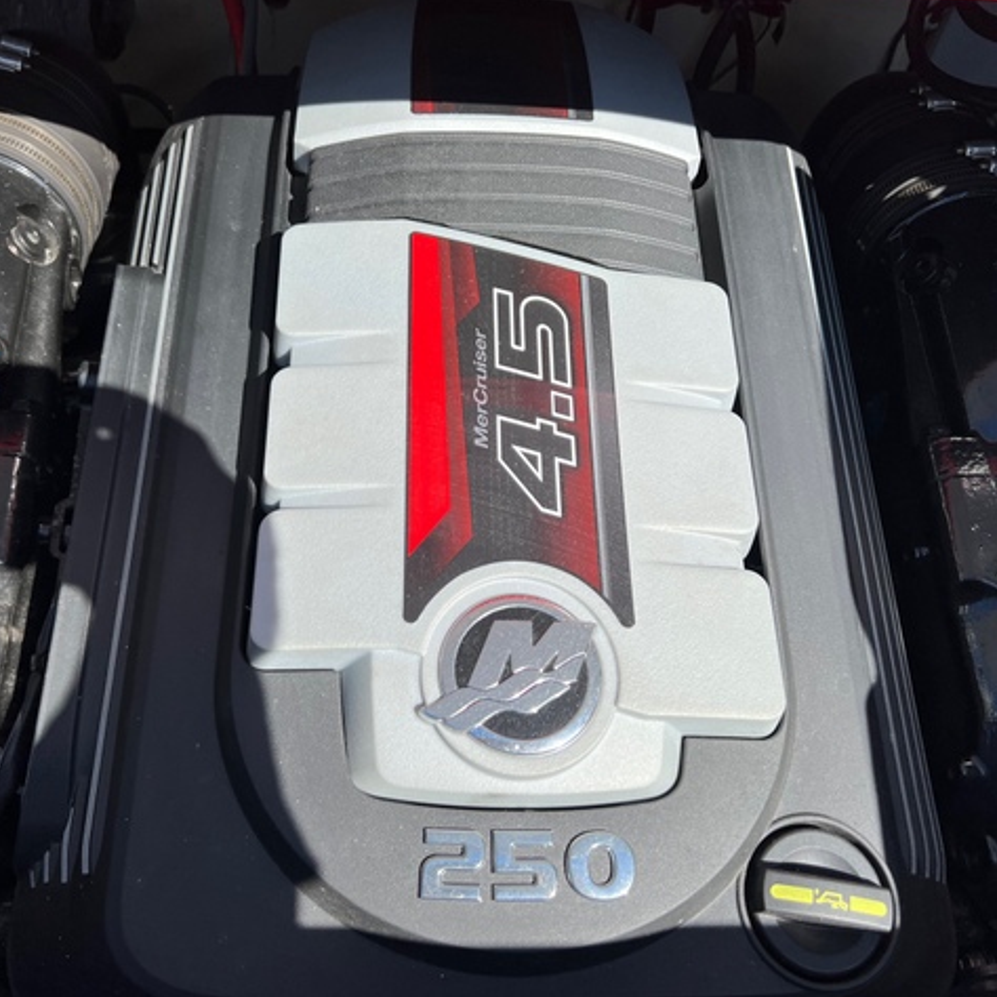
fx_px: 1010
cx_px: 463
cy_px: 494
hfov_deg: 52.5
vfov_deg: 52.5
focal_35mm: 31
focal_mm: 5.7
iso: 50
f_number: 1.5
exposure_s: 1/2762
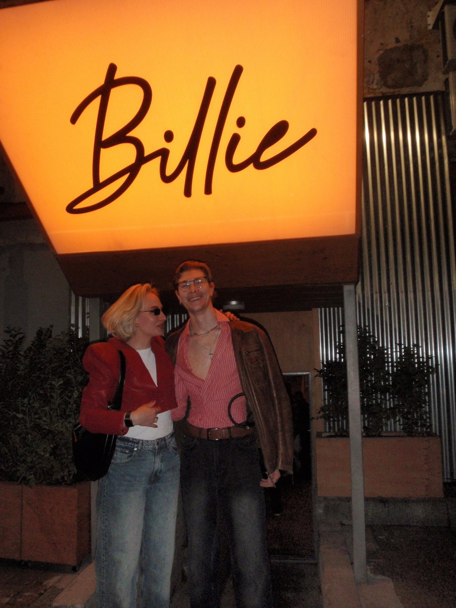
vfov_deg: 63.4
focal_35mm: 28
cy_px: 304
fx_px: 492
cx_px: 228
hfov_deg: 49.7
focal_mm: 5
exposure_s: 1/30
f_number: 3.5
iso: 200
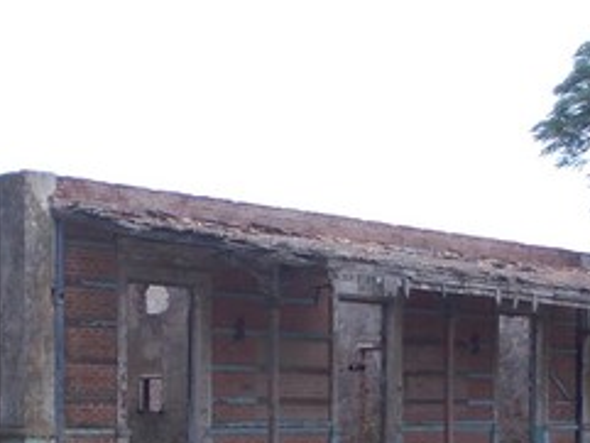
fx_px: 1518
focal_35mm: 89
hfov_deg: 21.9
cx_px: 203
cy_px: 453
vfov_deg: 16.2
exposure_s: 1/200
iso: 80
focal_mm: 4
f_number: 5.4
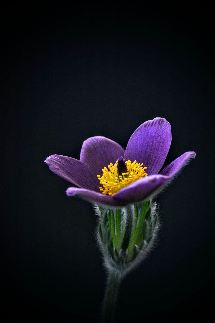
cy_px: 162
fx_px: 2217
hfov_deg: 5.6
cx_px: 108
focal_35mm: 248
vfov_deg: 8.3
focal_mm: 165
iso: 2500
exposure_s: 1/30
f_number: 5
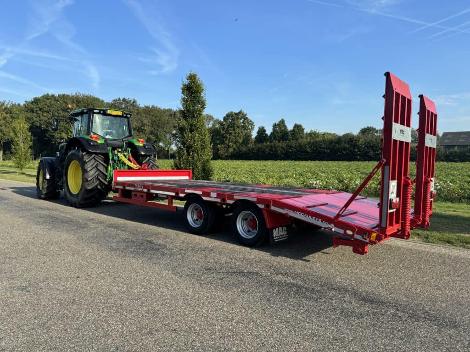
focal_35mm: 24
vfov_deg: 56.8
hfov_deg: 71.6
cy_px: 176
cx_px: 235
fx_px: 326
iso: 80
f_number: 1.78
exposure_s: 1/1560
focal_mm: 6.76
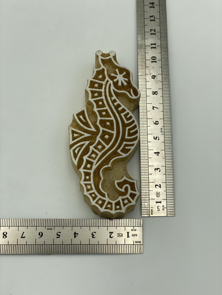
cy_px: 148
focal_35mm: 52
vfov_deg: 36.8
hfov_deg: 28.0
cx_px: 111
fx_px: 445
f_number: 2
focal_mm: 6
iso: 20
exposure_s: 1/813
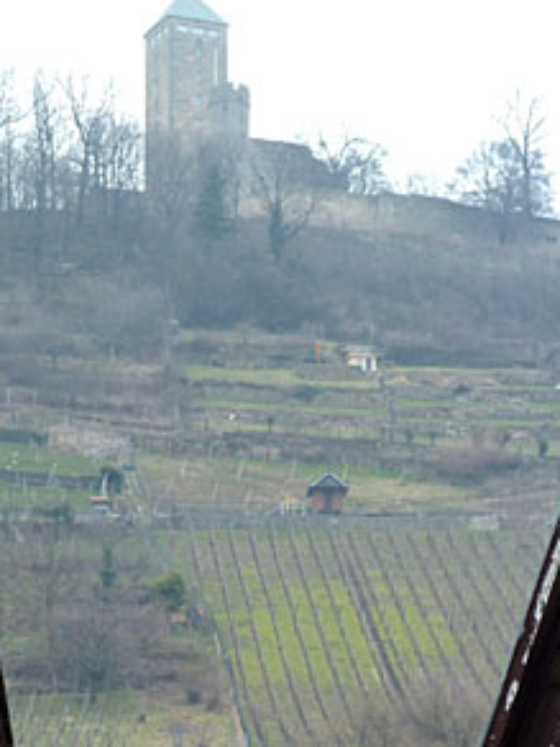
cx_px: 245
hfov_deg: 6.9
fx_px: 4616
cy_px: 698
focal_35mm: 214
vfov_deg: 9.2
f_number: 4.3
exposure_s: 1/100
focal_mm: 17
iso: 80
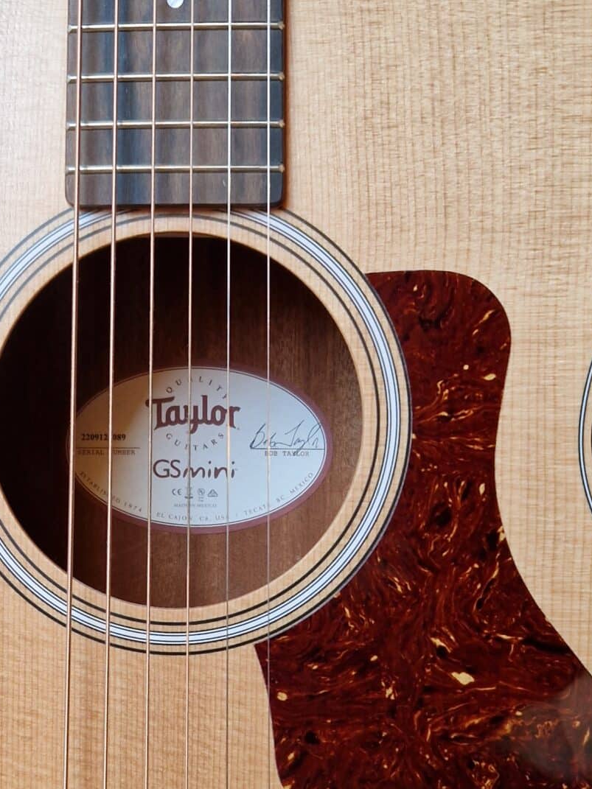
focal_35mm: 55
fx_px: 1254
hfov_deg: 26.4
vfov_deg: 34.3
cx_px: 189
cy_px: 577
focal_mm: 5.4
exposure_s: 1/100
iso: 50
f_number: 1.8
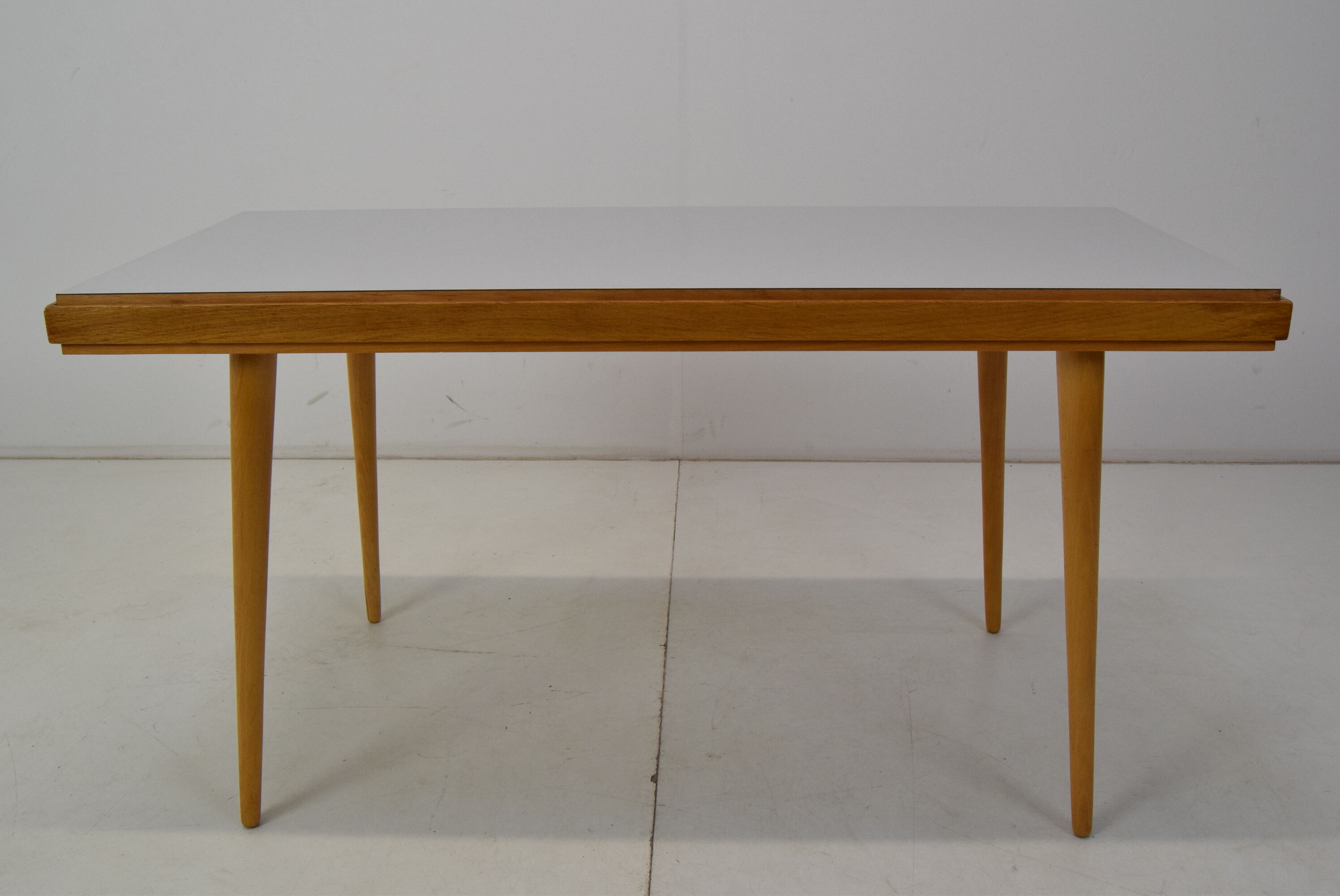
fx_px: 1229
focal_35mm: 33
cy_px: 448
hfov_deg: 57.2
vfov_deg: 40.0
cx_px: 670
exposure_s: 1/250
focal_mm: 22
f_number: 8
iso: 1600
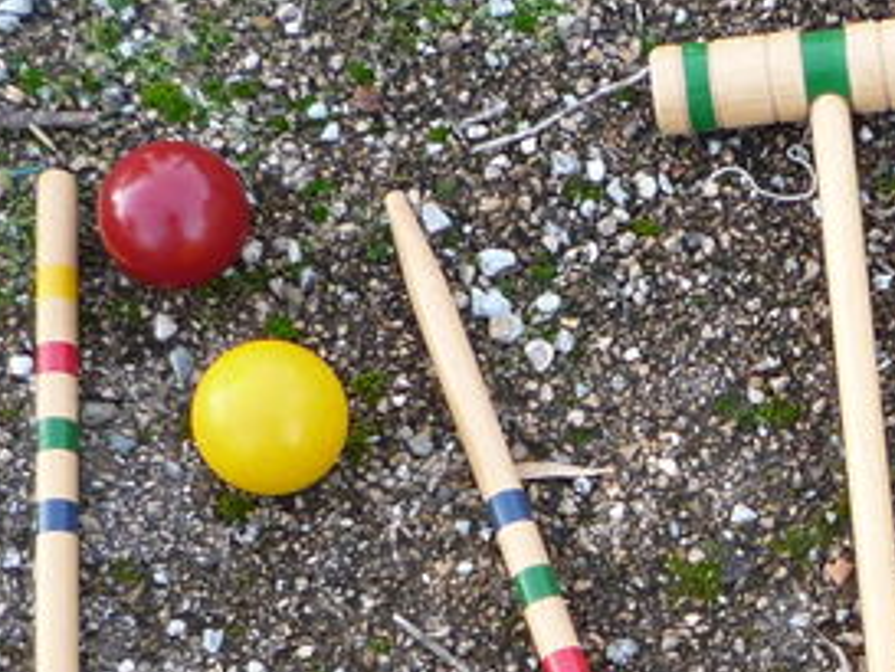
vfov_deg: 13.3
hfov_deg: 17.3
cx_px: 957
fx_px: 2845
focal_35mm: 110
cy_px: 695
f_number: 3.3
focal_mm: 5.2
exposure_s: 1/50
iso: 100
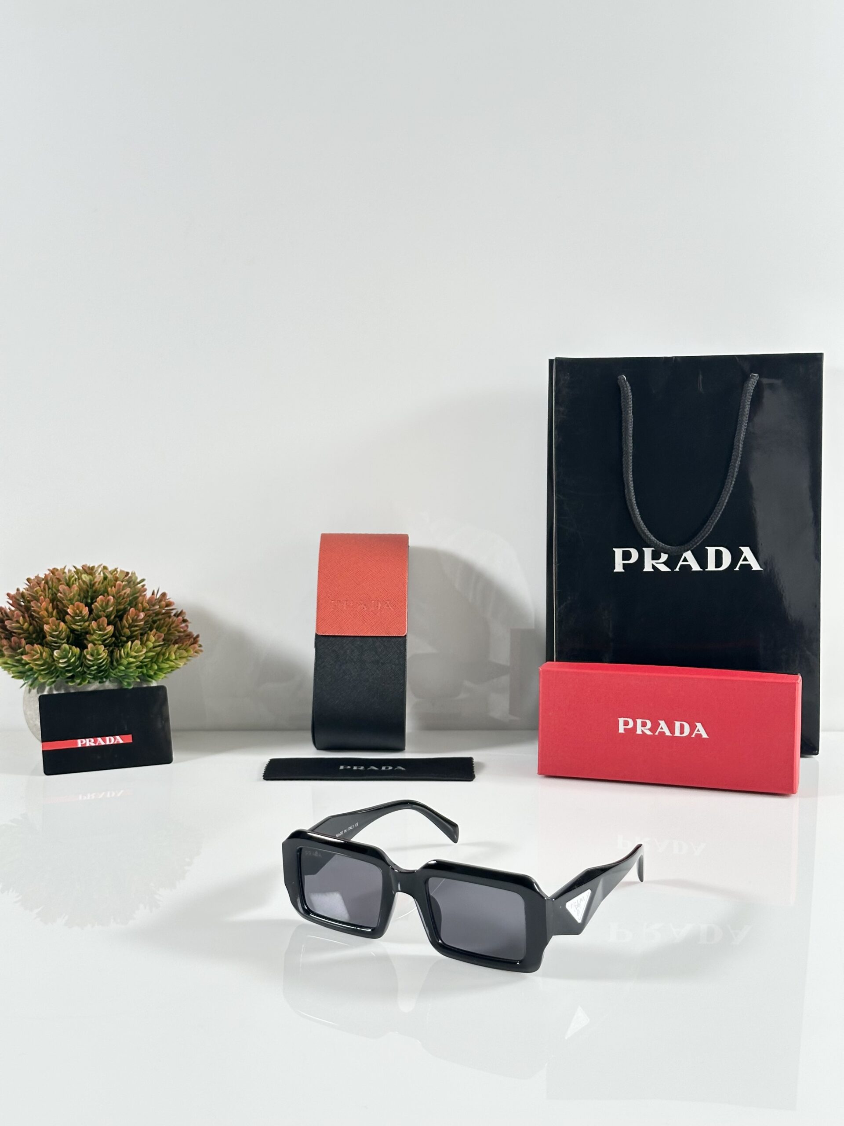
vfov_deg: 39.7
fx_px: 1560
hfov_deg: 30.3
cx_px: 422
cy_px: 563
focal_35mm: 48
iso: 125
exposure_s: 1/100
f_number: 1.78
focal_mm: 6.86
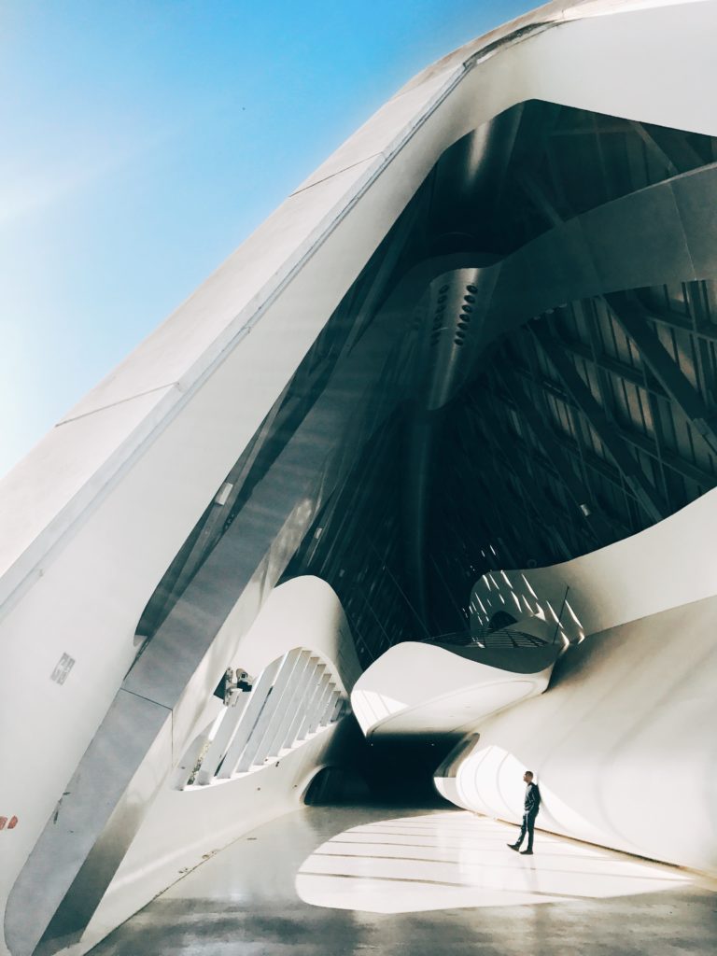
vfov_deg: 63.4
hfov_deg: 49.7
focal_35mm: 28
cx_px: 358
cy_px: 478
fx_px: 773
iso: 20
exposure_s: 1/1996
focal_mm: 3.99
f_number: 1.8
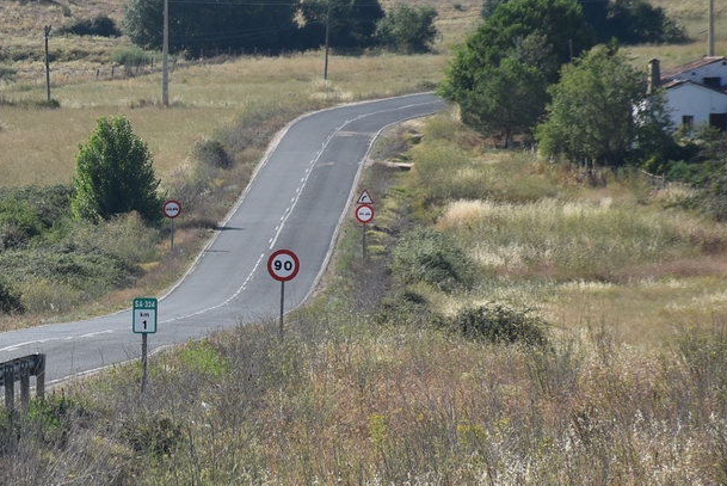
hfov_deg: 5.0
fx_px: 8366
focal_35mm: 414
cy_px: 199
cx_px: 61
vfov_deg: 3.3
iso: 200
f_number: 6.3
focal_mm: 140
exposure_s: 1/640
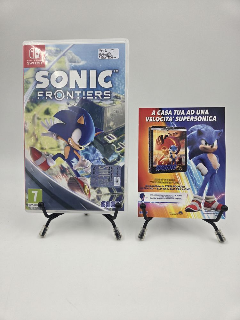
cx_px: 120
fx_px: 213
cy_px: 160
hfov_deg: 58.9
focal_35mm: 23
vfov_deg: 73.9
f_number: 1.8
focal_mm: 5.4
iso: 32
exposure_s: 1/180
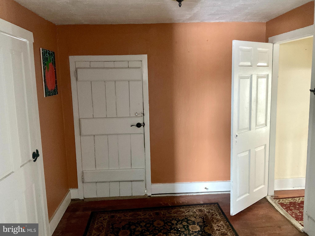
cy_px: 118
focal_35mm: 29
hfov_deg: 61.7
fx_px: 264
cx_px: 158
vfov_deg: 48.2
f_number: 1.8
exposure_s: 1/30
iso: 500
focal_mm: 3
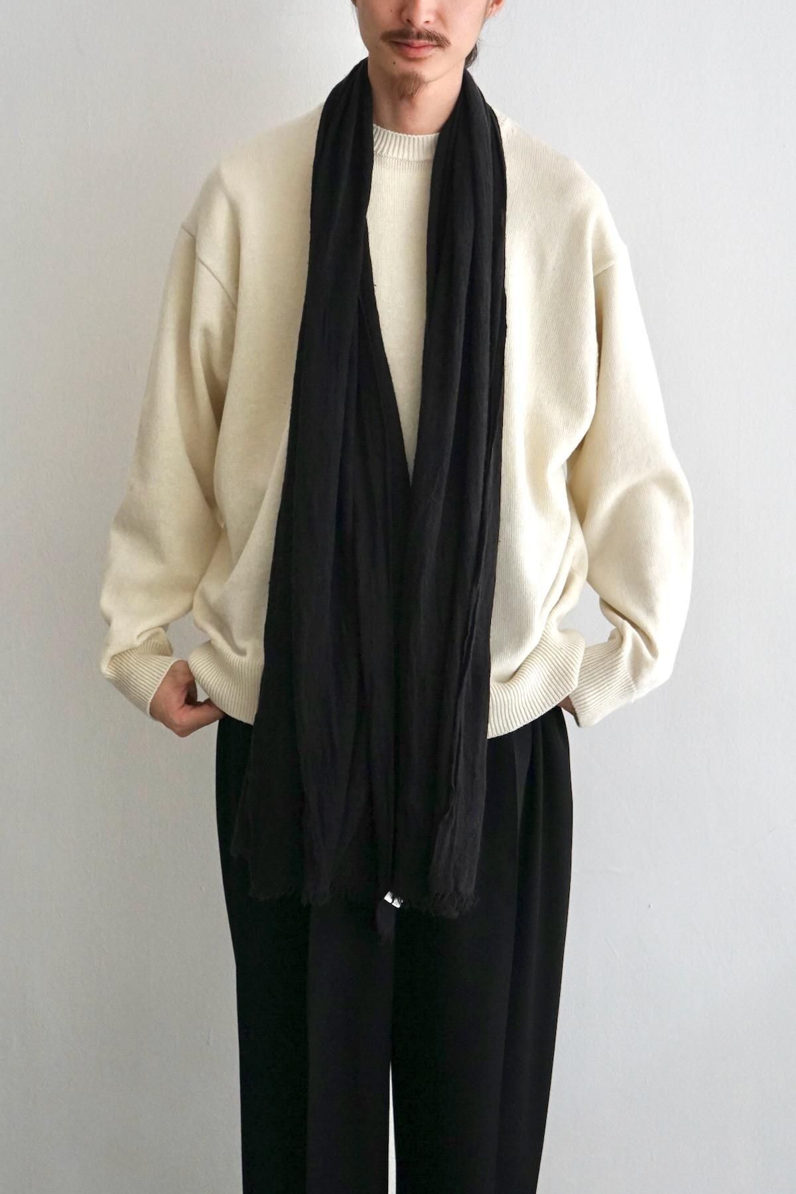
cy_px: 597
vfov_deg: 35.6
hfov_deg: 24.2
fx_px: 1857
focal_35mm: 56
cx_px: 398
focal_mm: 56
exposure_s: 1/160
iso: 1600
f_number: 5
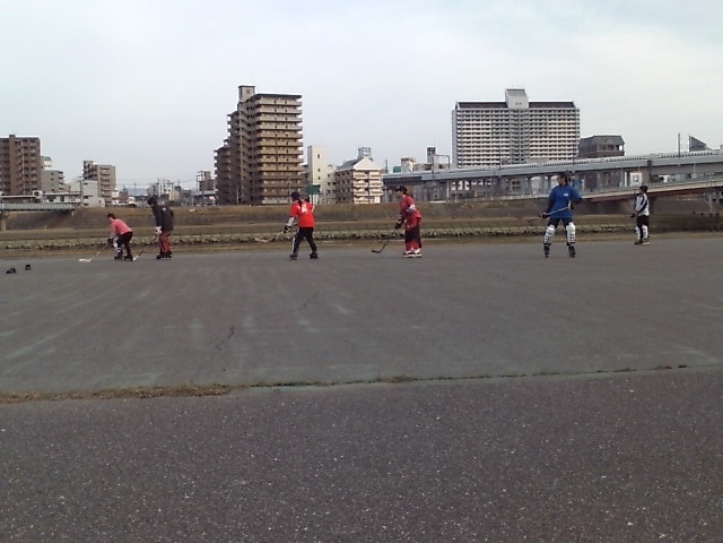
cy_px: 272
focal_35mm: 29
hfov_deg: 61.7
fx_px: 606
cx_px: 362
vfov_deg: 48.2
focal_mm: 3.73
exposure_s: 1/417
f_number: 3.5
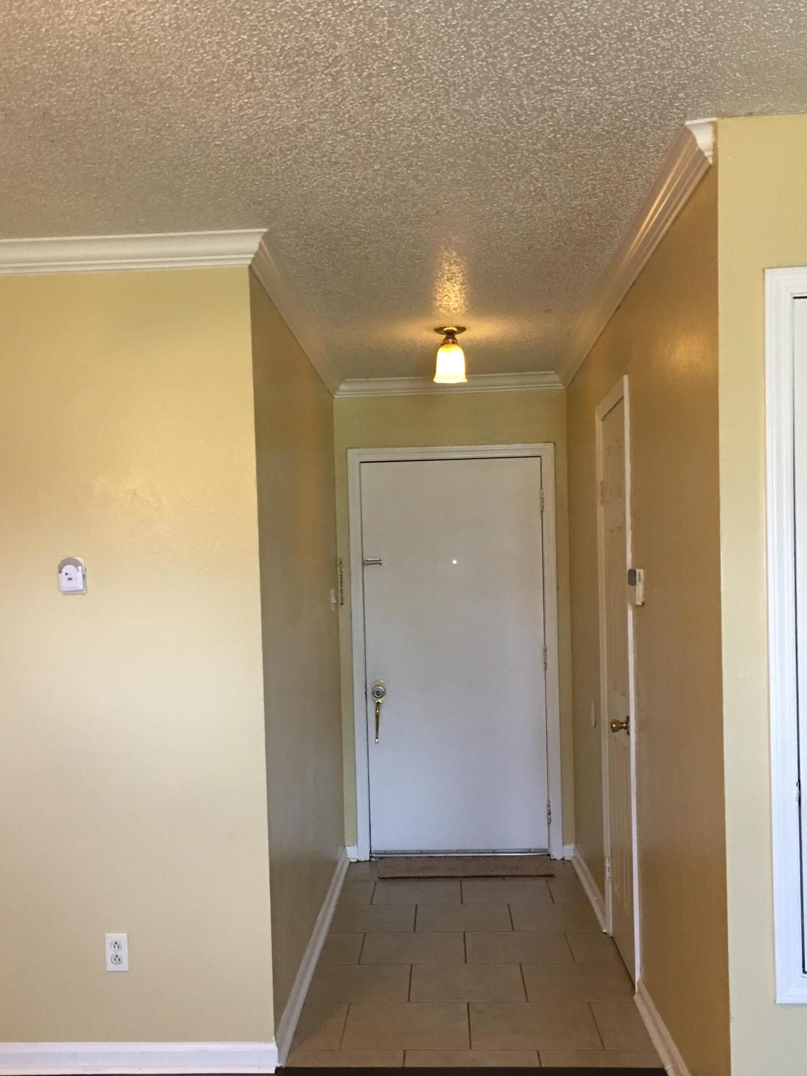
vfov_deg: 48.7
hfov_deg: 37.7
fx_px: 1181
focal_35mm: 38
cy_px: 639
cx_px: 360
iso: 100
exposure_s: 1/15
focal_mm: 4.15
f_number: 2.2
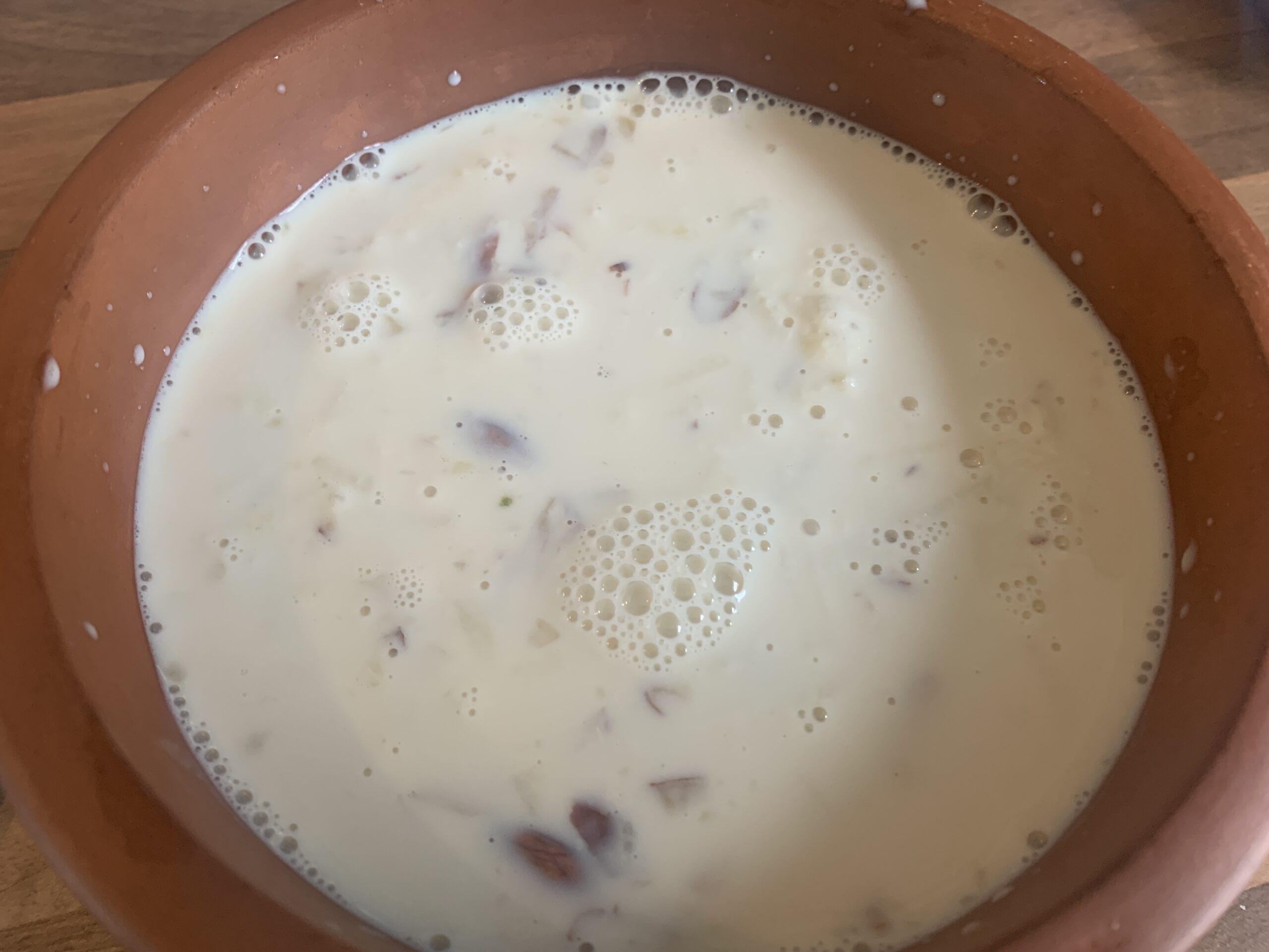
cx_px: 634
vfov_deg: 53.1
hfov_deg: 67.3
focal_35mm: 26
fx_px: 953
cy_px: 476
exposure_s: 1/50
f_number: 1.8
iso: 125
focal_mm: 4.25
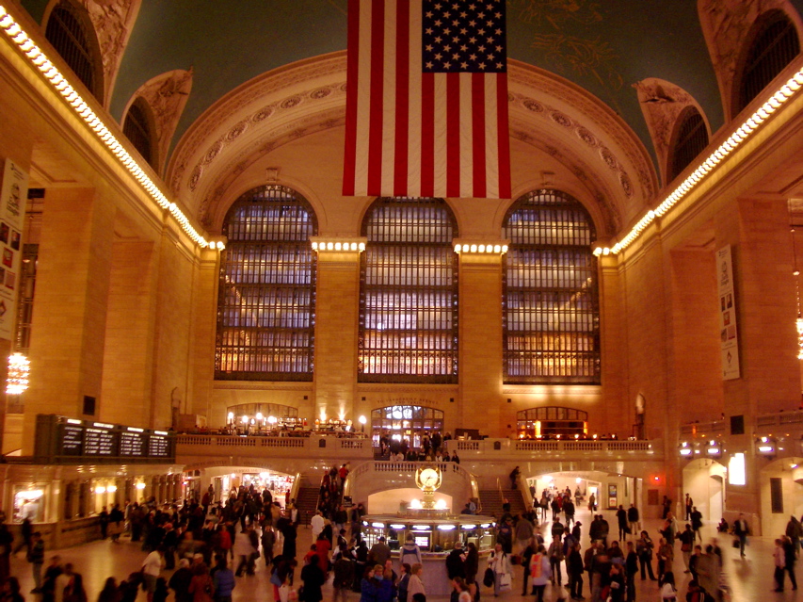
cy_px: 301
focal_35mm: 35
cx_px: 402
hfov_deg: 52.6
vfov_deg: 40.7
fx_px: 812
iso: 100
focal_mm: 5.8
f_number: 2.6
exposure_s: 1/4
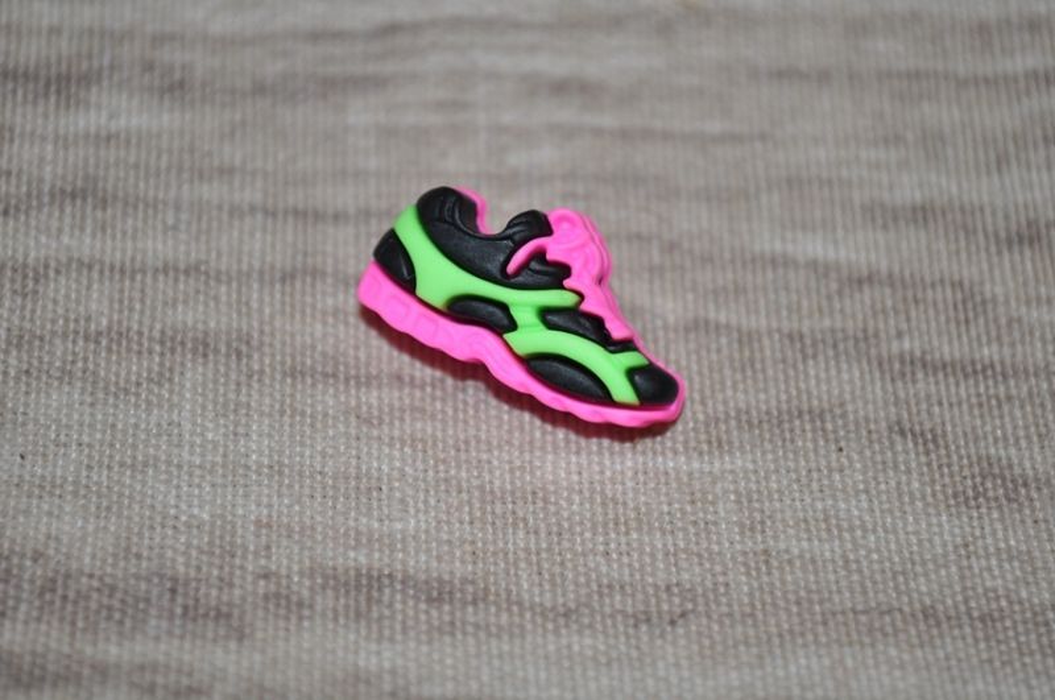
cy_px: 350
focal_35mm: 82
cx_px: 528
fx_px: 2414
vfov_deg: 16.5
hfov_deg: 24.7
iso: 200
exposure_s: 1/60
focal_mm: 55
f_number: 5.6
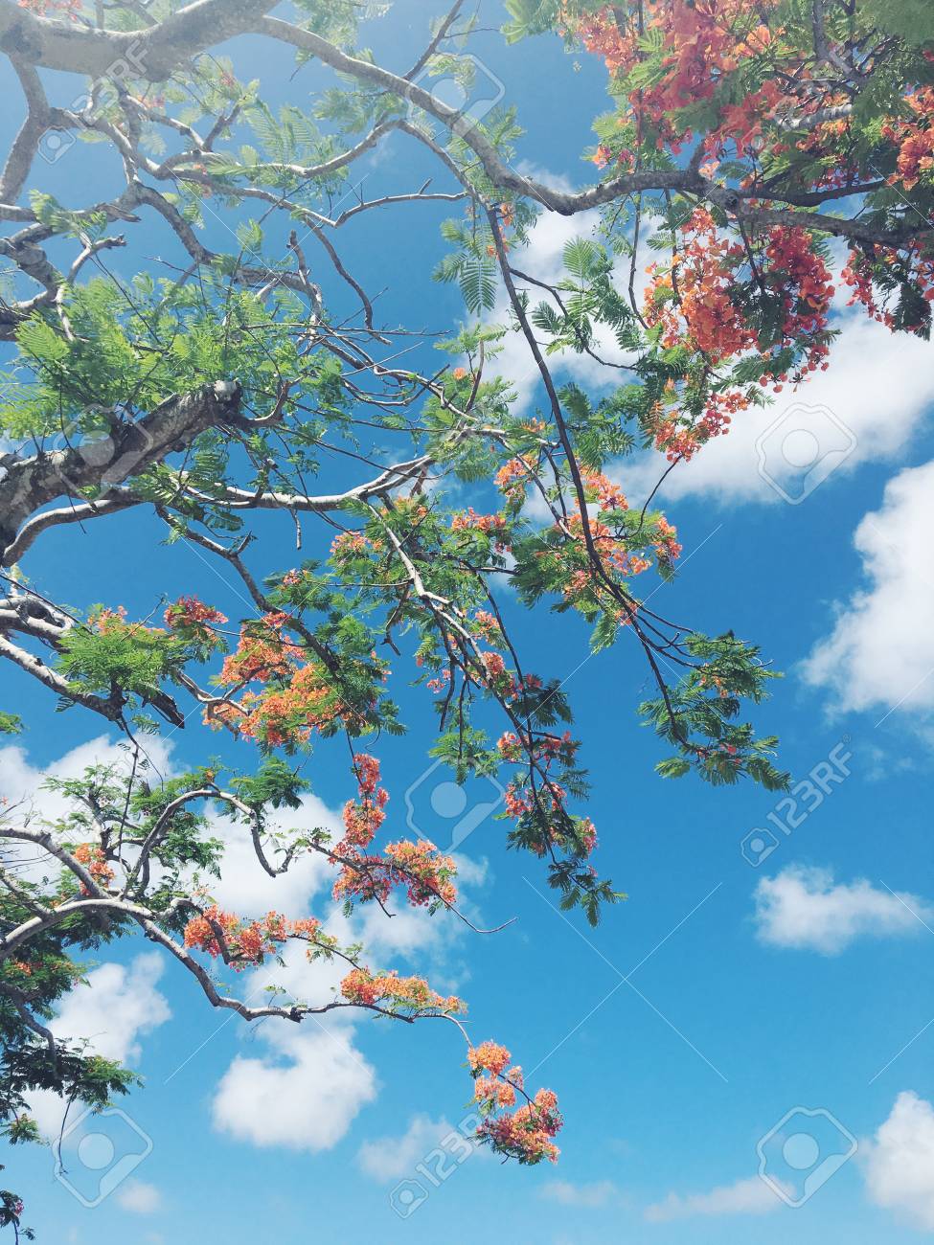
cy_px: 622
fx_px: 1043
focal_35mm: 29
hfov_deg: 48.2
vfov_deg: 61.7
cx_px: 467
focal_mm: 4.15
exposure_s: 1/2404
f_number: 2.2
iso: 25
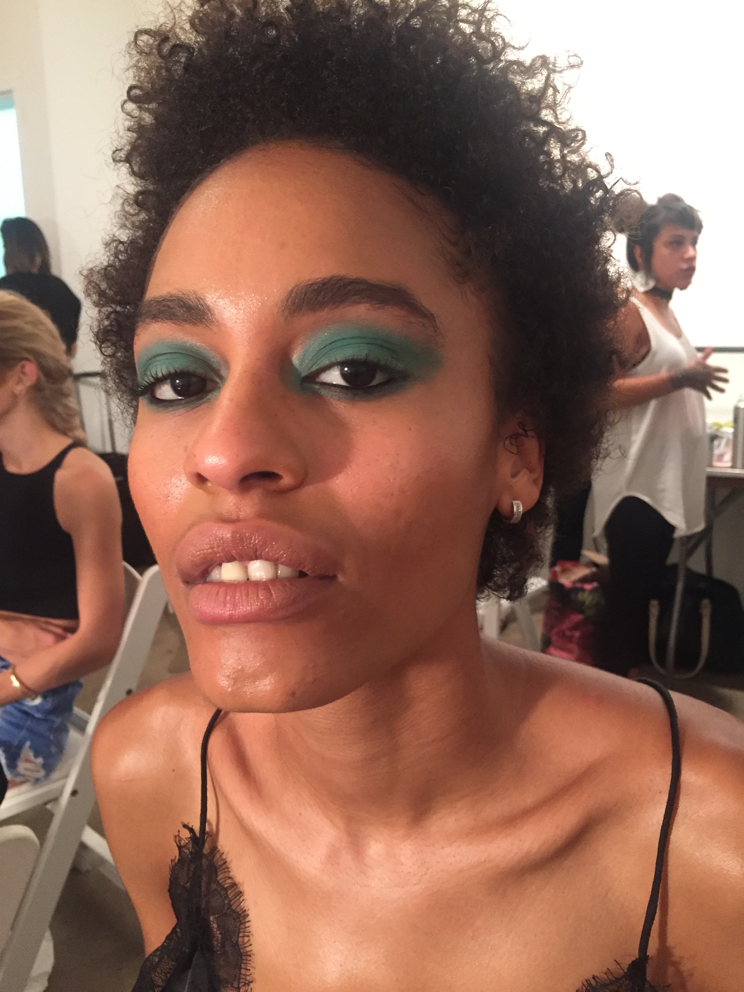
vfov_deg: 61.7
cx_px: 372
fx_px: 831
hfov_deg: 48.2
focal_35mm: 29
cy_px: 496
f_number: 2.2
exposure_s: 1/30
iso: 250
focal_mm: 4.15
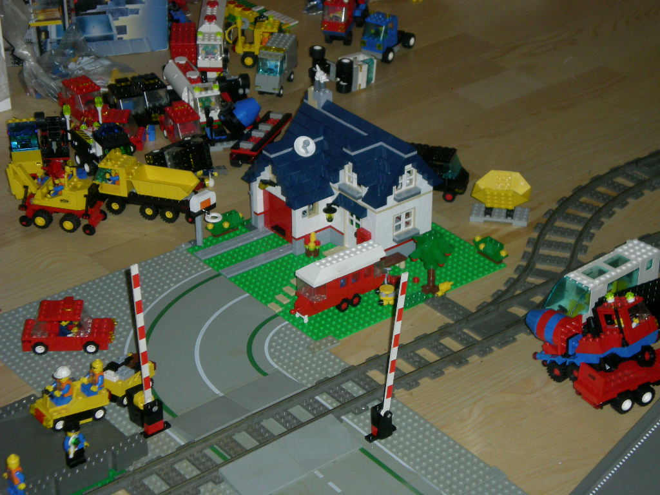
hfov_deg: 22.5
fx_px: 1659
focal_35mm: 87
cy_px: 248
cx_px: 330
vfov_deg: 17.0
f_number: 5.1
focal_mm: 14.3
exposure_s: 1/120
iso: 190
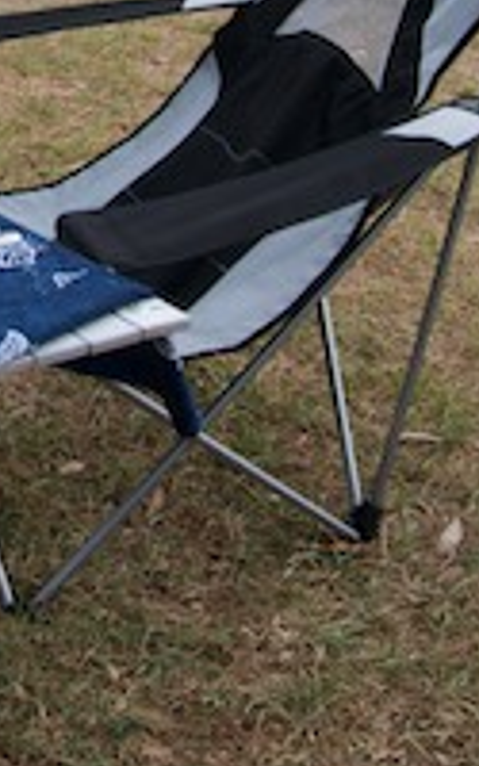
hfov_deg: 11.6
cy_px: -291
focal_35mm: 110
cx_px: -157
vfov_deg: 17.5
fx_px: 2298
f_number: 5.6
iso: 320
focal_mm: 24
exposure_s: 1/125
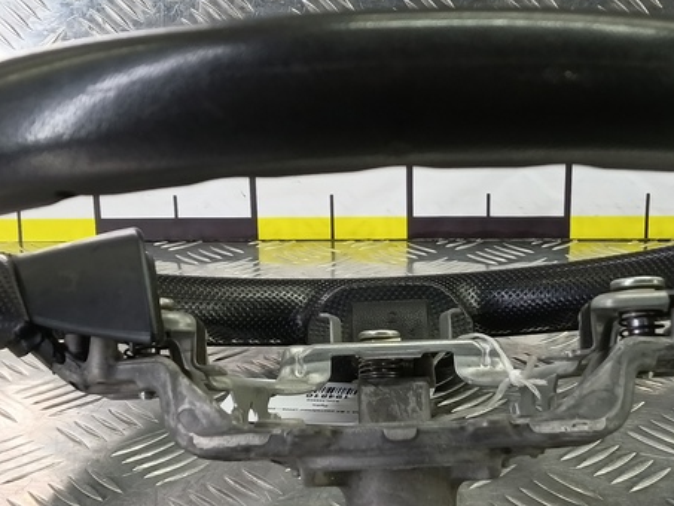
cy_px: 222
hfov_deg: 36.7
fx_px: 1013
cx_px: 387
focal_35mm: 52
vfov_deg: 28.0
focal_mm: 4.11
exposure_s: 1/50
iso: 163
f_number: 1.6
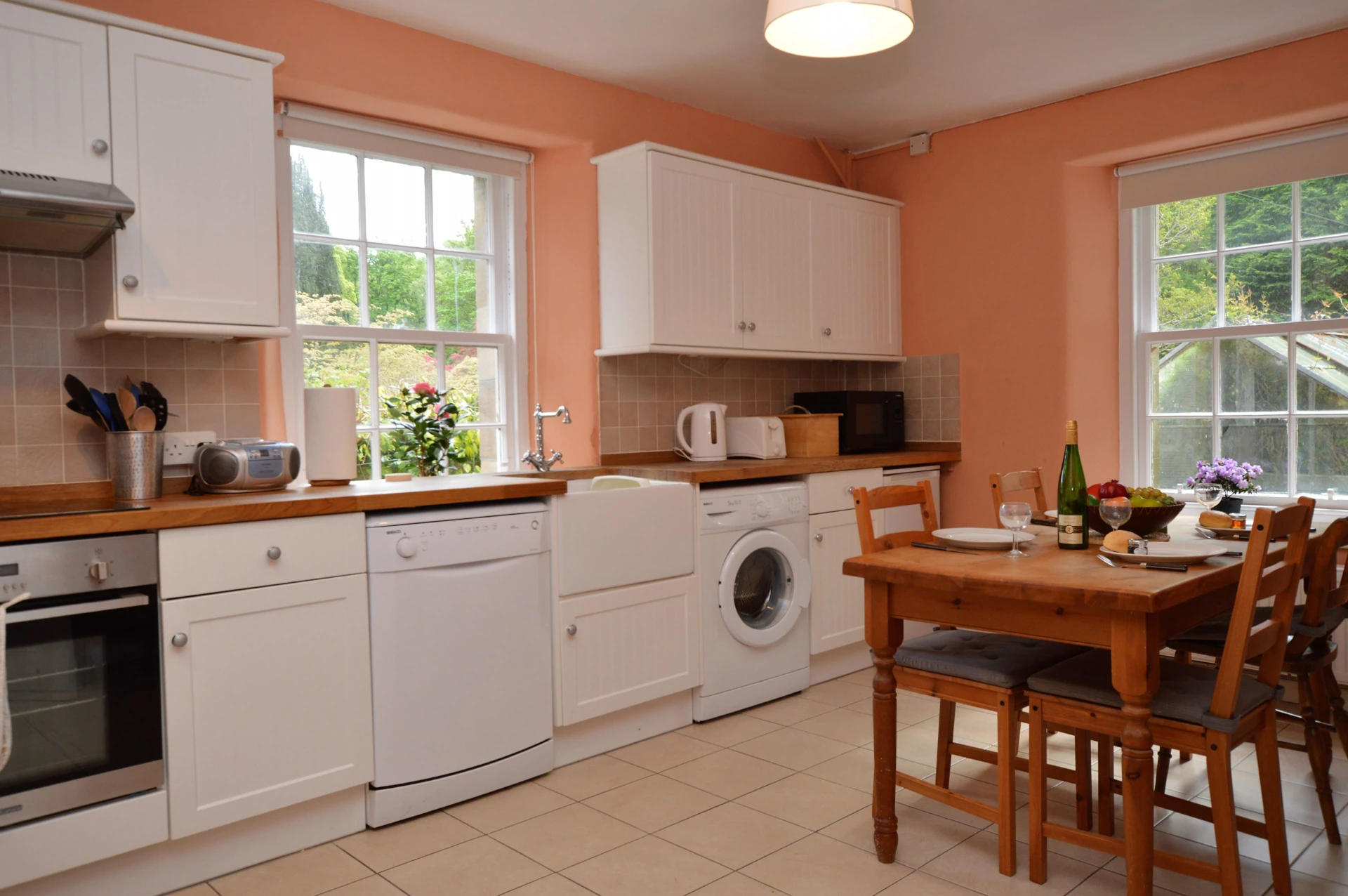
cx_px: 674
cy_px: 448
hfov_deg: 70.5
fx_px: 954
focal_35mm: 26
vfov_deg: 50.3
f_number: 5.6
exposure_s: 1/125
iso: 400
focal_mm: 17
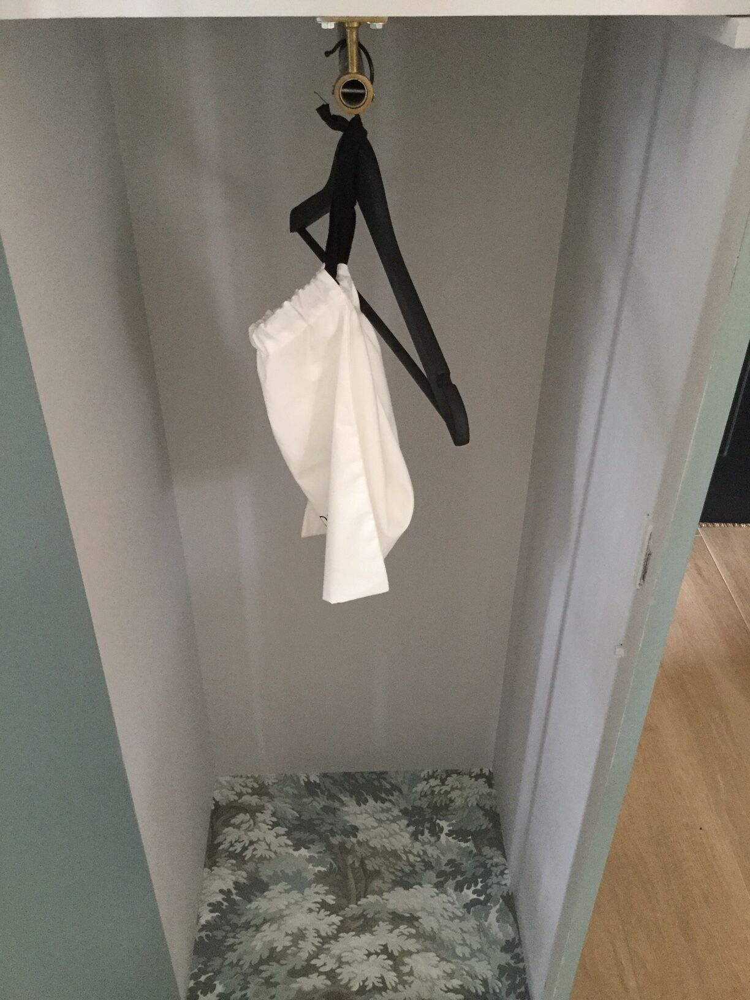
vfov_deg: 58.4
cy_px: 500
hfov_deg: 45.4
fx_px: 896
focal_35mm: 31
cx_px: 375
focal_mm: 3.3
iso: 200
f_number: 2.4
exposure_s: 1/20
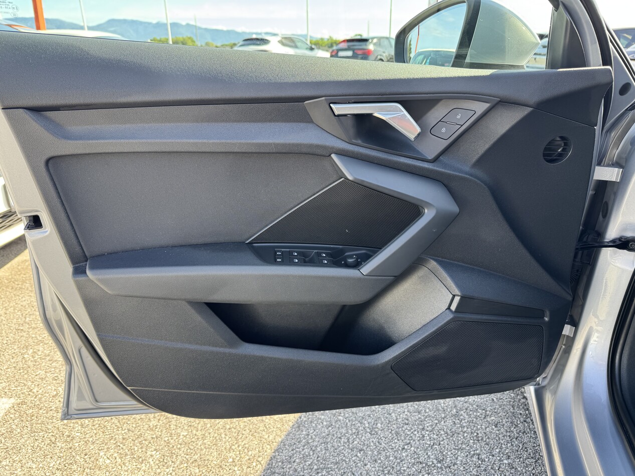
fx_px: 440
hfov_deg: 71.6
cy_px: 238
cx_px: 318
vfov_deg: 56.8
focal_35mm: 24
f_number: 1.78
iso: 64
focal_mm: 6.76
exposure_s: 1/191
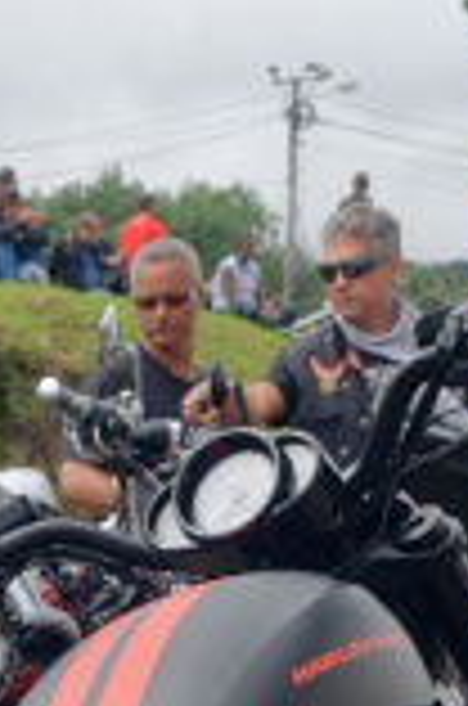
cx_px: -11
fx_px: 2703
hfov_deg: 9.8
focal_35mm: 138
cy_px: 1052
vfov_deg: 14.0
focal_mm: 24
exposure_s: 1/200
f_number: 8
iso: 125
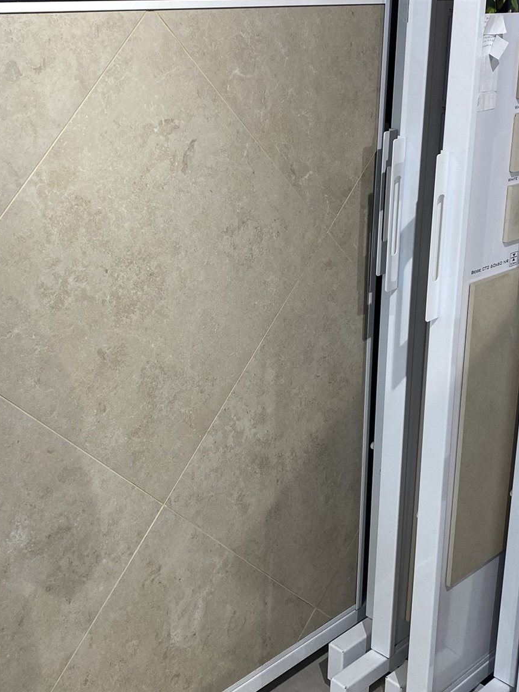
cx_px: 184
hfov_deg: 31.3
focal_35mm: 46
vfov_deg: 41.1
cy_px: 286
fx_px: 920
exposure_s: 1/100
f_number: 1.8
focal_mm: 4.25
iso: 64
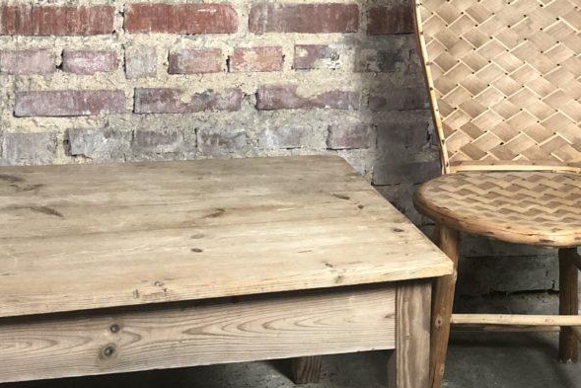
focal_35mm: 94
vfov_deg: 14.5
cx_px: 235
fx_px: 1517
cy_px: 238
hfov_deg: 21.6
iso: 160
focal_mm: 6
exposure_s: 1/33
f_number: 2.4
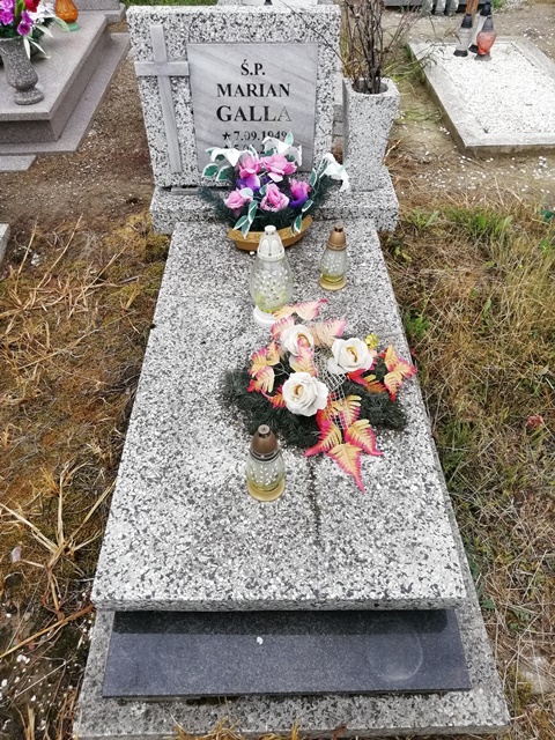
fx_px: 556
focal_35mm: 26
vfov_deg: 67.3
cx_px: 278
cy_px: 370
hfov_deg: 53.1
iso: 50
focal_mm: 3.21
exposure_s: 1/651
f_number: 2.2
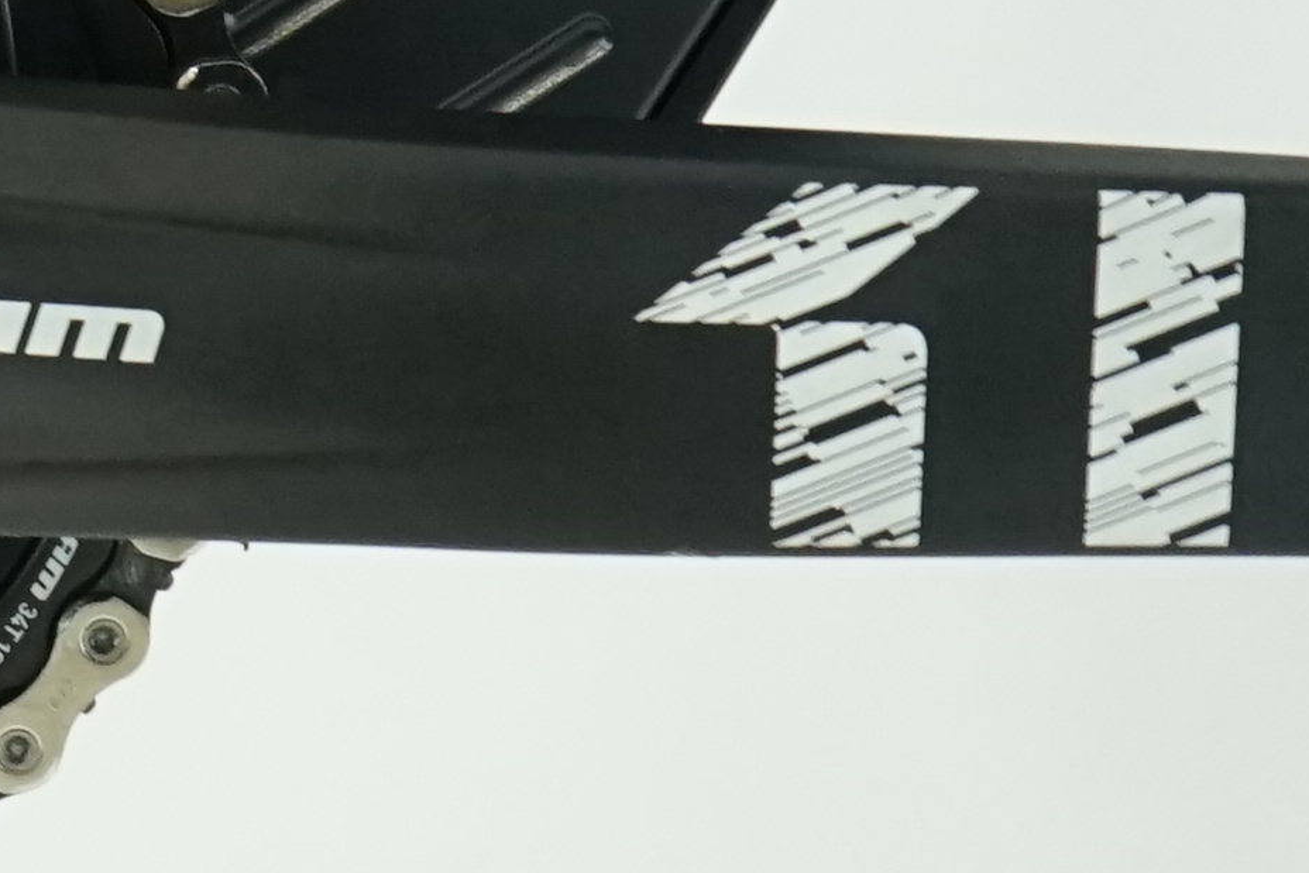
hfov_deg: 6.8
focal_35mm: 278
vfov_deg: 4.9
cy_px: -423
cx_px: -2508
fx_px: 10109
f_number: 5.6
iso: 1600
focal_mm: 43
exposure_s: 1/200
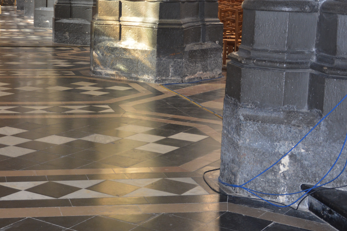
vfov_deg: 19.4
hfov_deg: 28.3
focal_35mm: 70
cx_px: 76
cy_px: 66
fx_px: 674
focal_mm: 25
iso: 500
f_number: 4
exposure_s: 1/60
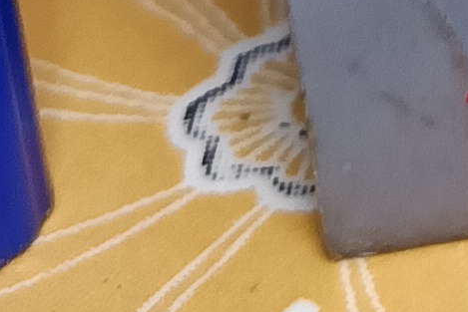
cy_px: -1010
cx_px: 1081
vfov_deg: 5.5
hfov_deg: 8.8
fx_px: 2770
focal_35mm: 213
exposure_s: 1/25
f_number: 1.7
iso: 1502
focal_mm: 5.31
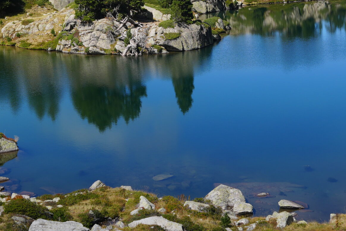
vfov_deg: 16.8
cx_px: 133
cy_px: -20
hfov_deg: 25.6
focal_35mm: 79
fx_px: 759
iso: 100
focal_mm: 24
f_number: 10
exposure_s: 1/160
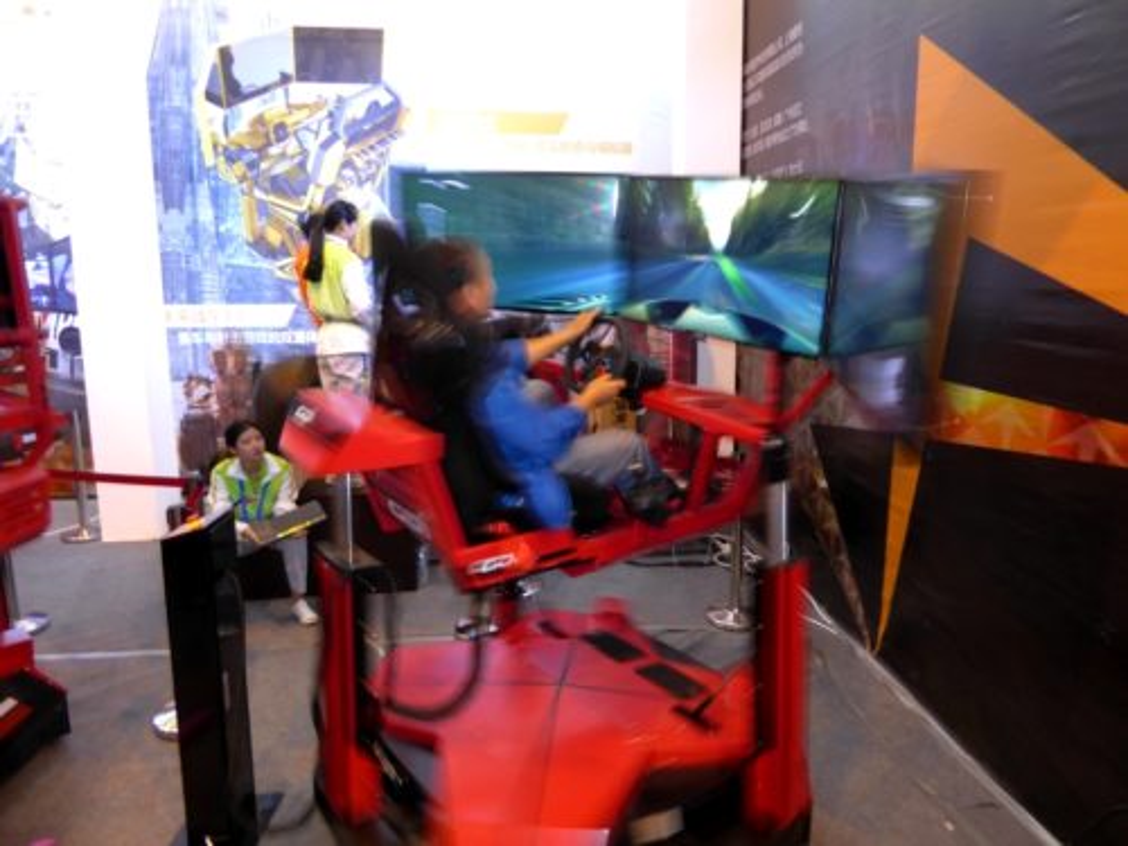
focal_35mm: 24
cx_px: 564
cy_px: 423
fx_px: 782
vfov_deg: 56.8
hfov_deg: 71.6
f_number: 3.3
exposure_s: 1/4
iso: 160
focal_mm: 4.3
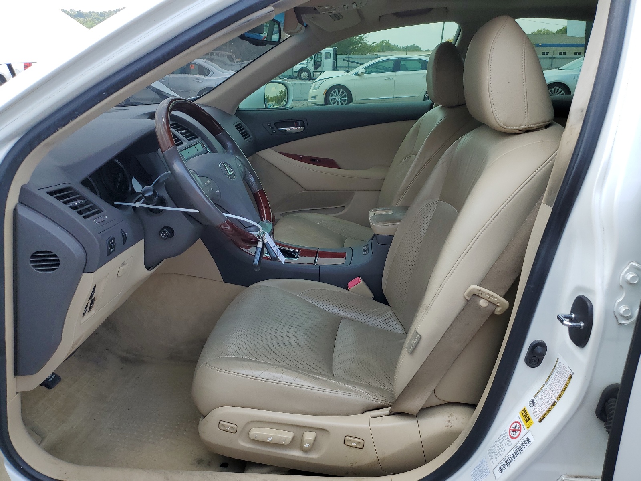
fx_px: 481
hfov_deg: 67.3
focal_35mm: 26
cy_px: 240
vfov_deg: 53.1
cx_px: 320
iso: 50
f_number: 1.5
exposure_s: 1/714
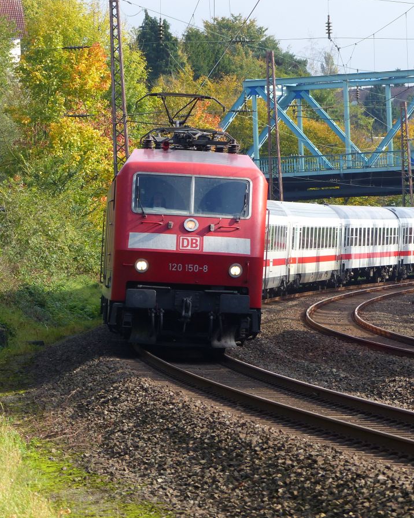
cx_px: 208
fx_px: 4288
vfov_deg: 6.9
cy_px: 258
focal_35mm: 280
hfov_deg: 5.5
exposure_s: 1/640
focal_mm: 38.5
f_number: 3.2
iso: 100
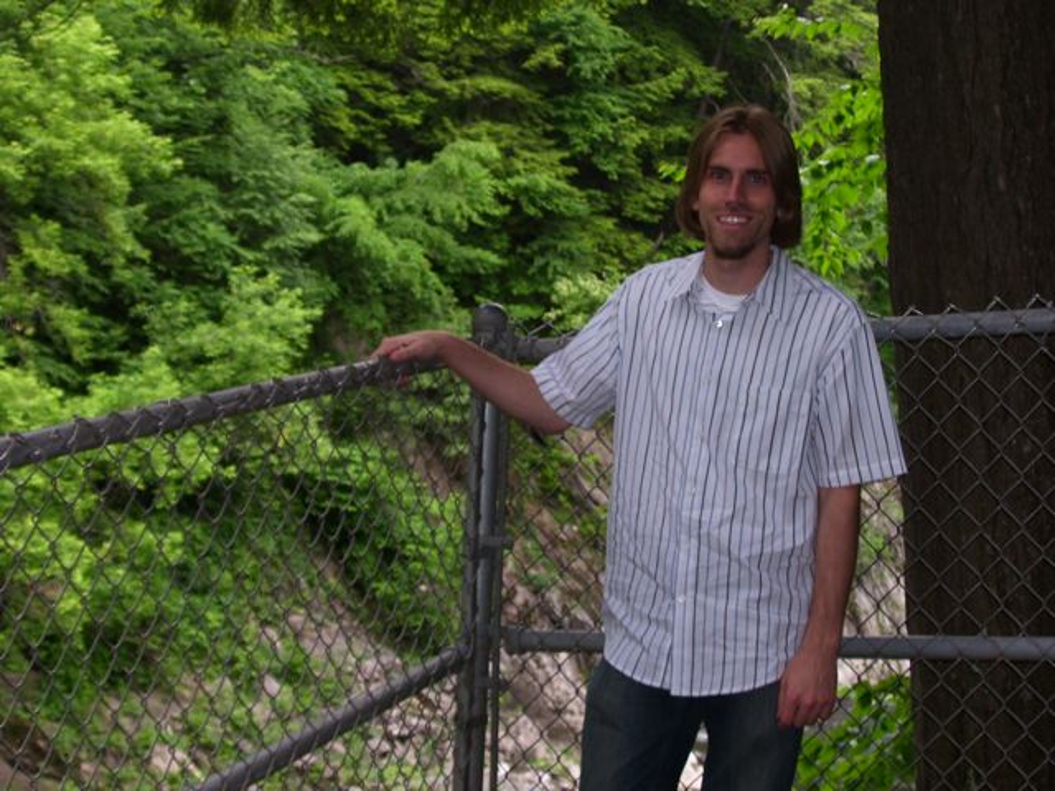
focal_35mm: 70
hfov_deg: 27.8
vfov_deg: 21.0
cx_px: 528
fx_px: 2133
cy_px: 396
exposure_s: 1/90
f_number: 4
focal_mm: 11.6
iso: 80
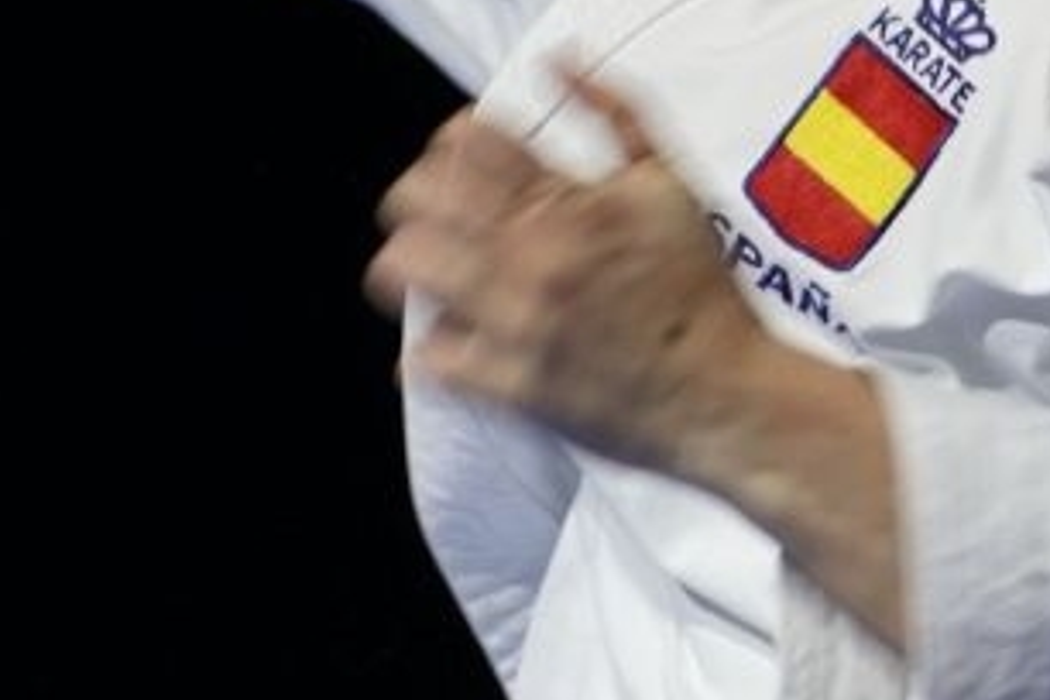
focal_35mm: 801
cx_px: -782
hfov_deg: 2.6
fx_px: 23361
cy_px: -504
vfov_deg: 1.7
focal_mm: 136
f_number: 2.8
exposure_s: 1/500
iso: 400
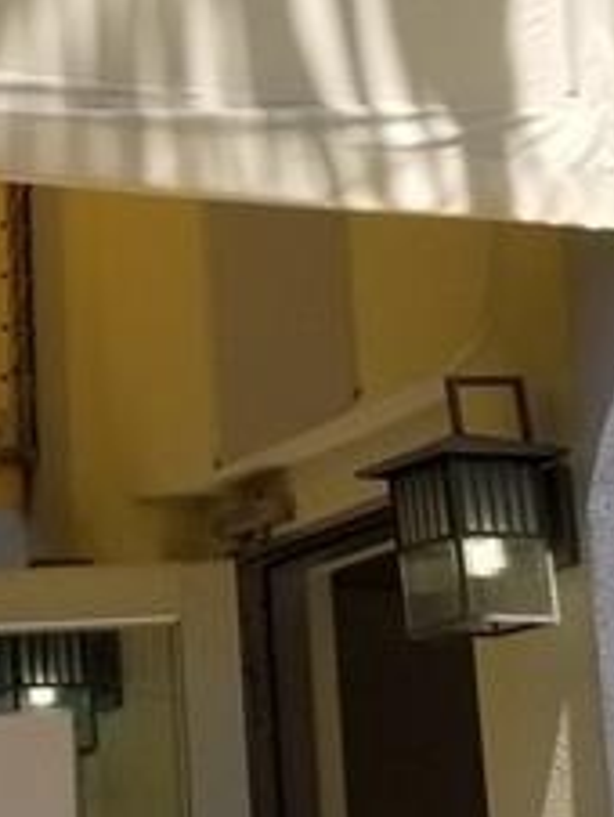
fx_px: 3258
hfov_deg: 10.5
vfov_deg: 14.0
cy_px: -40
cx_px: -188
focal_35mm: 138
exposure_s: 1/2864
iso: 50
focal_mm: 4.3
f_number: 1.7
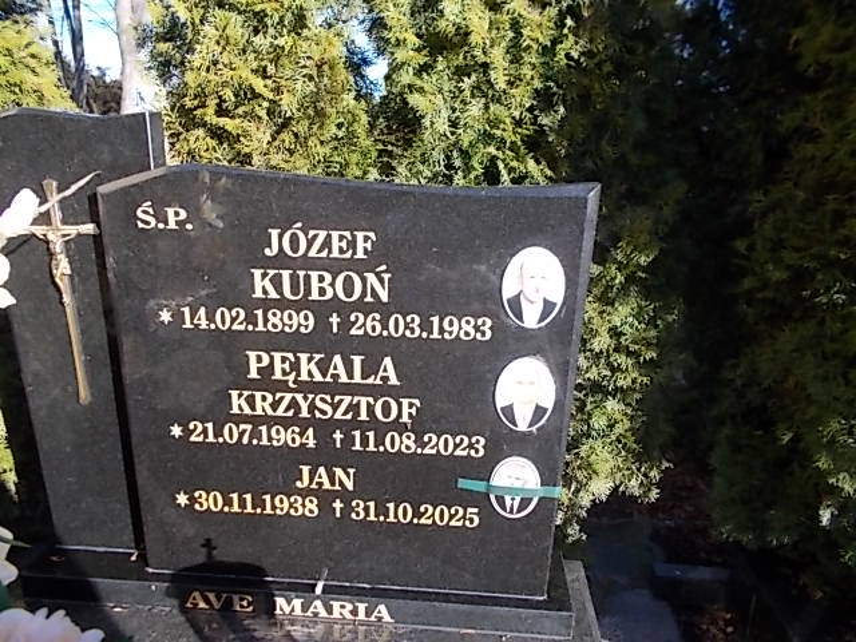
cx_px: 428
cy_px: 321
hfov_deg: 67.3
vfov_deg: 53.1
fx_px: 643
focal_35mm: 26
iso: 80
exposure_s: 1/250
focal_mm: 4.6
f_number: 3.2
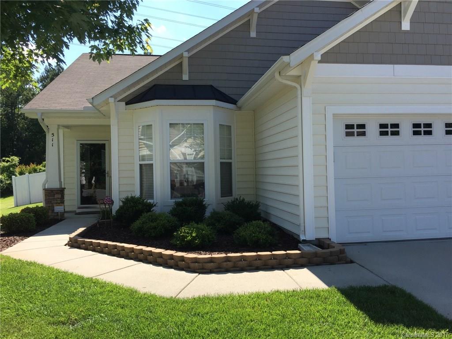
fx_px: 379
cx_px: 226
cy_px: 170
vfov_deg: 48.2
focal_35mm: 29
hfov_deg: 61.7
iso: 32
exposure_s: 1/1199
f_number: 2.2
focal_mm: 4.15
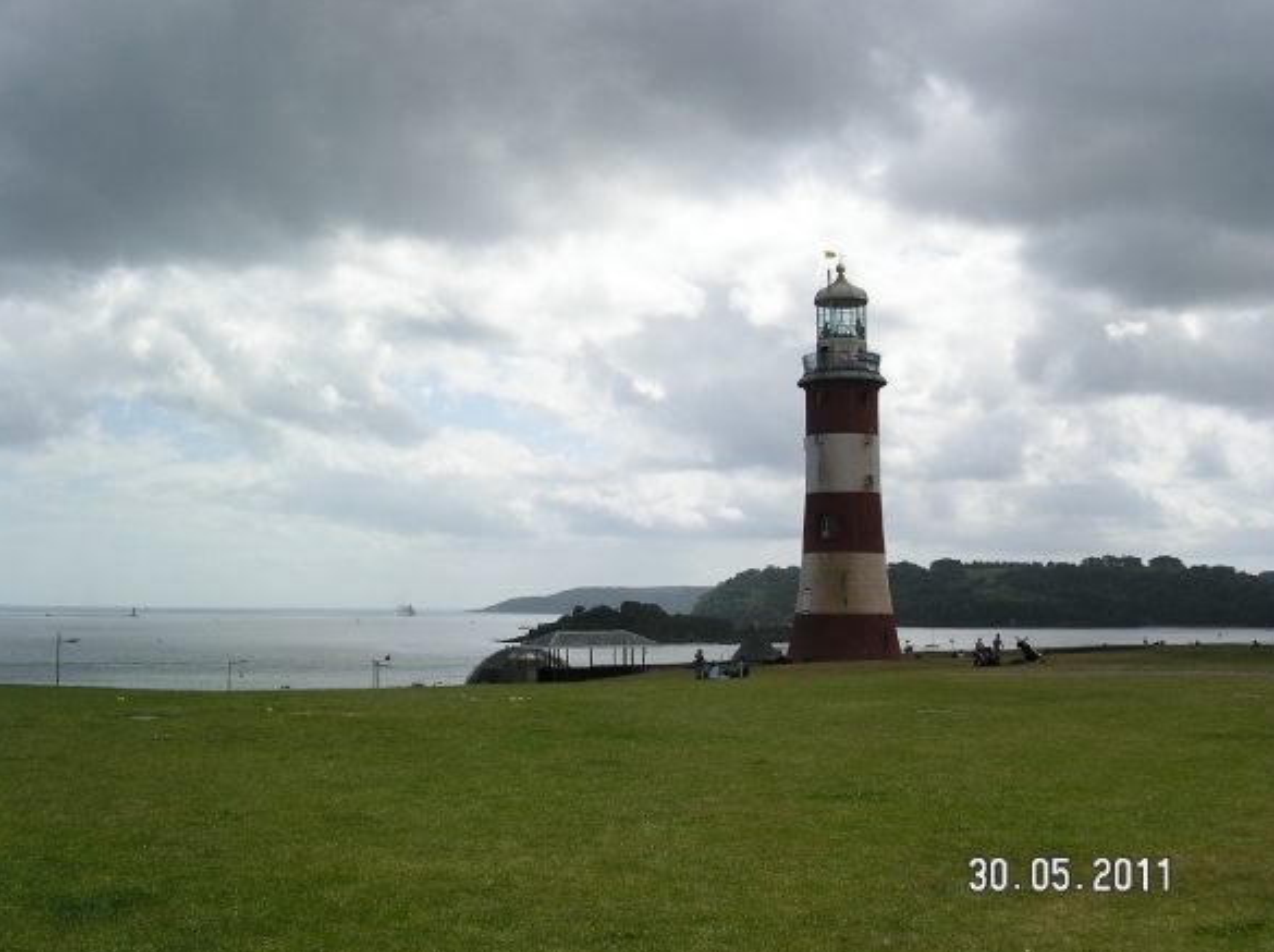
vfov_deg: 36.7
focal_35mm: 39
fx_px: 1433
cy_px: 480
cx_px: 629
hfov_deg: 47.9
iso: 100
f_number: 5.6
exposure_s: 1/1000
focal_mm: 7.8
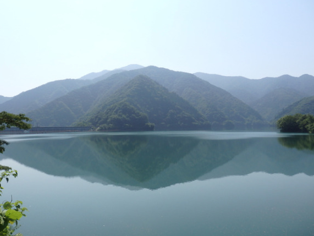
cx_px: 140
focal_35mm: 28
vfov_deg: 49.8
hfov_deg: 63.3
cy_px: 112
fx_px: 254
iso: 125
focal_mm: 4.5
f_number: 8.7
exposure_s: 1/320
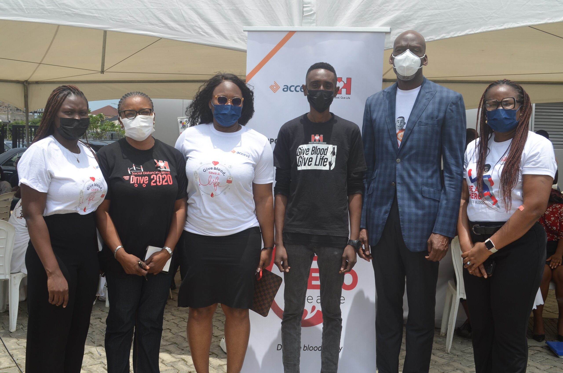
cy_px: 186
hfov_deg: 49.6
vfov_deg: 34.1
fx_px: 609
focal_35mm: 39
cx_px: 282
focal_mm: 26
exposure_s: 1/250
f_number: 8
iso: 100
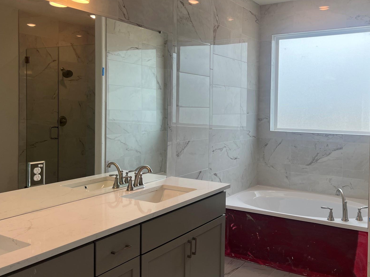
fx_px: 363
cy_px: 122
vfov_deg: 41.7
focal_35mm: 34
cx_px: 232
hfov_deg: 53.3
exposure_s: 1/502
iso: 50
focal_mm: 5.7
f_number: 1.5
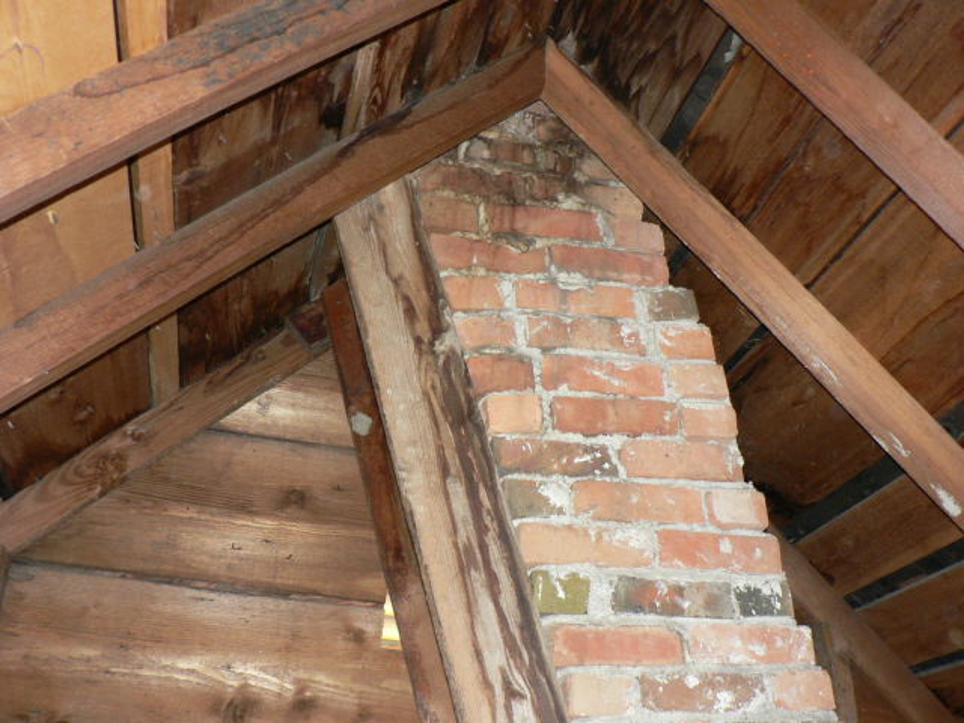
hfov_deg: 51.4
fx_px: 1003
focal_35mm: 36
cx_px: 482
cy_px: 362
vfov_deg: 39.7
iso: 200
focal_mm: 6
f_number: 2.8
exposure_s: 1/60
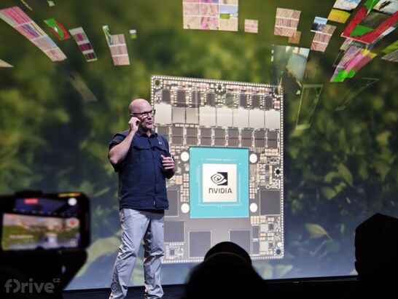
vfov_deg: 12.4
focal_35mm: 120
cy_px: 150
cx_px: 199
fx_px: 1380
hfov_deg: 16.4
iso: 320
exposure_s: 1/120
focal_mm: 19.4
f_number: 2.5
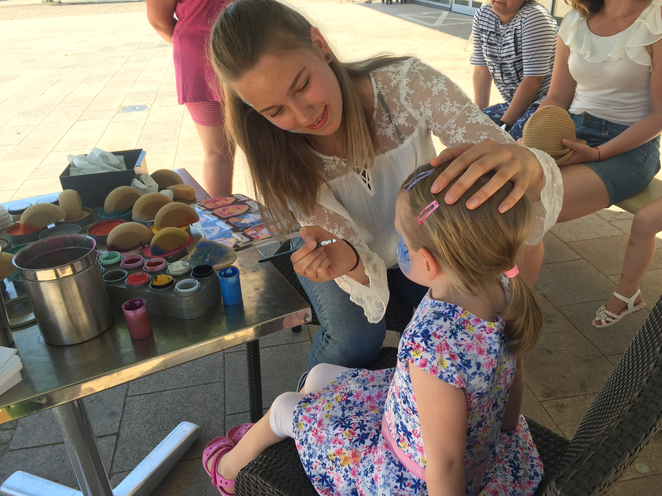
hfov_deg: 61.7
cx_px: 331
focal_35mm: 29
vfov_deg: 48.2
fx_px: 555
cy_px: 248
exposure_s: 1/434
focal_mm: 4.15
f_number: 2.2
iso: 32
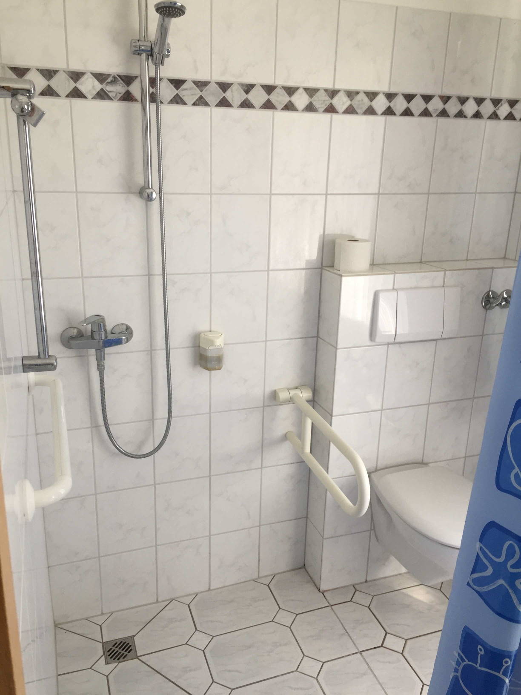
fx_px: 582
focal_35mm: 29
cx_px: 260
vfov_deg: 61.7
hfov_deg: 48.2
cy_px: 348
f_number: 2.2
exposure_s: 1/100
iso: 50
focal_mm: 4.15
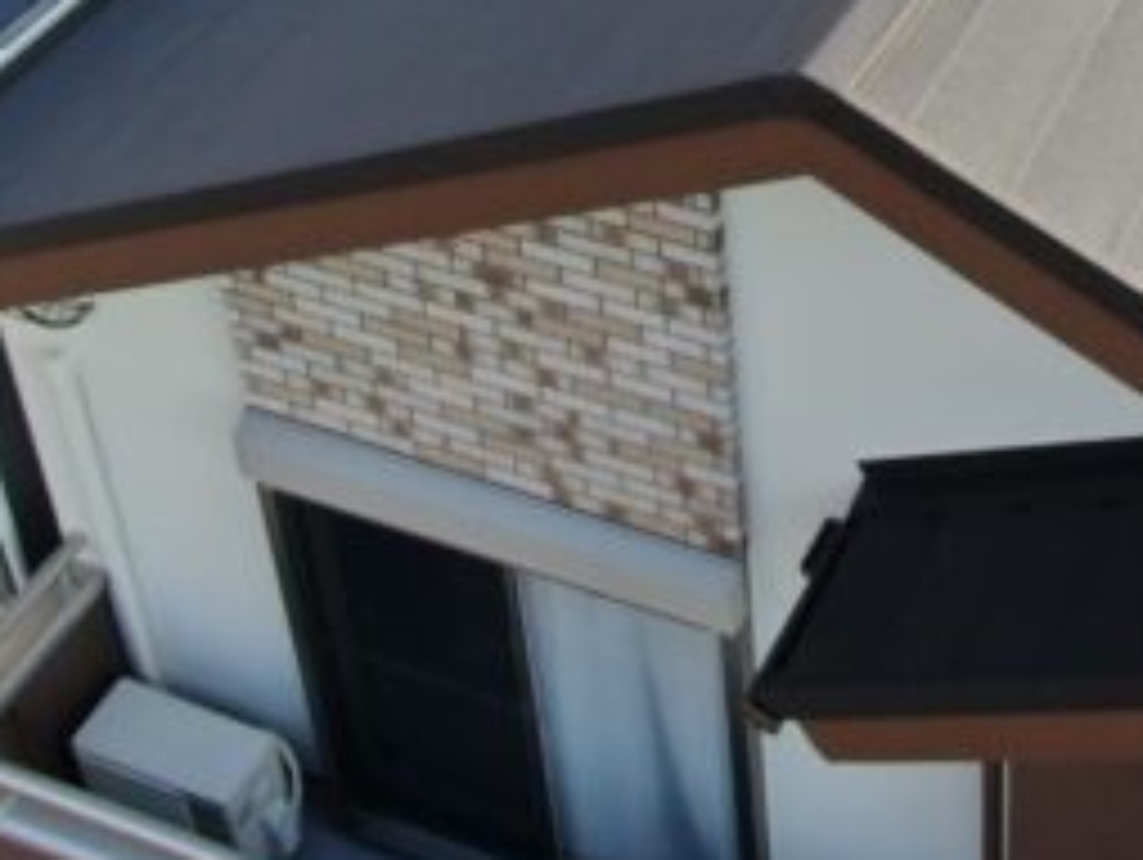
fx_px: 2247
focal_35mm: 68
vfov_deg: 19.9
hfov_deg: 27.5
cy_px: -248
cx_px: 1030
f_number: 2.8
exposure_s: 1/240
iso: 110
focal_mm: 4.39
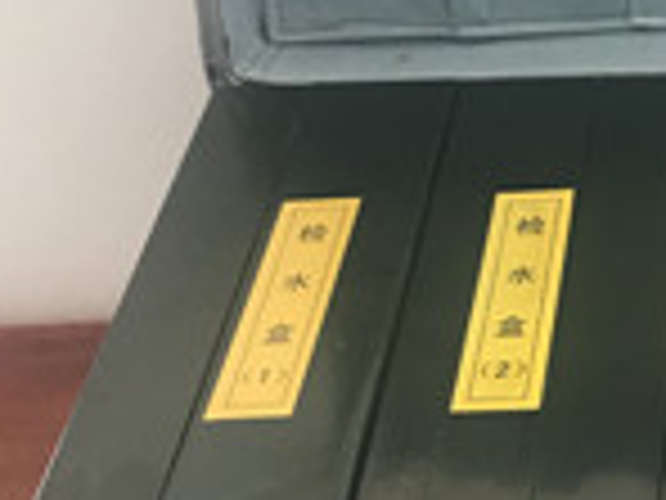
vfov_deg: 14.6
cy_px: 137
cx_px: 760
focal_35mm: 101
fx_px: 1943
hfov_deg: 18.6
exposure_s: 1/33
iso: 32
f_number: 1.8
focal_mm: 3.99
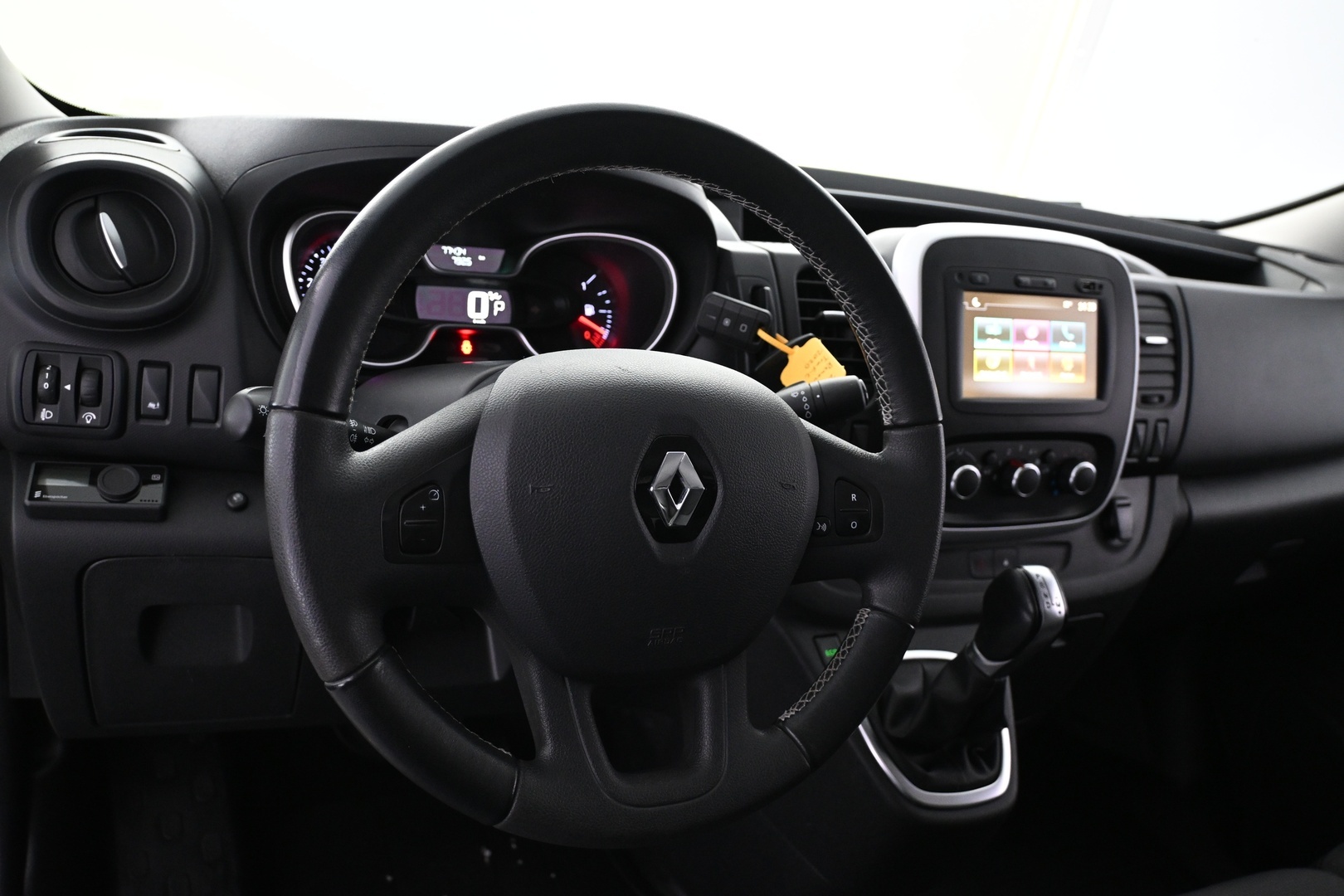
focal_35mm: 30
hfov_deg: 61.9
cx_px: 672
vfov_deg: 43.6
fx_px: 1120
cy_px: 448
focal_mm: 20
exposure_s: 1/30
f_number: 3.8
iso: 2000
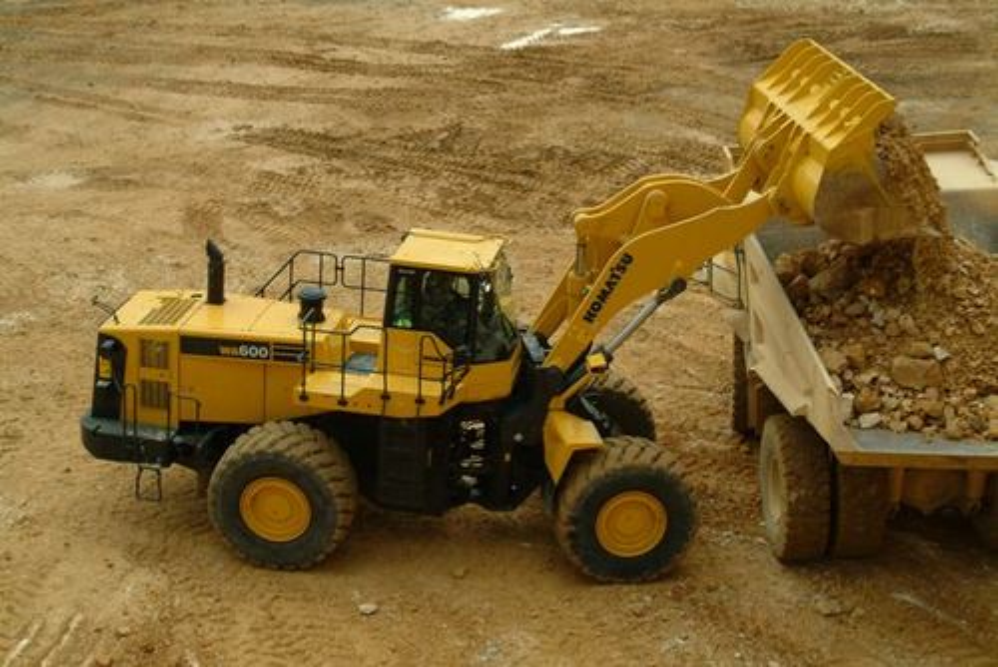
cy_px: 334
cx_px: 499
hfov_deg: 30.5
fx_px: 1831
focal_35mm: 66
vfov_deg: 20.6
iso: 400
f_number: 8
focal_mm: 44
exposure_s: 1/500
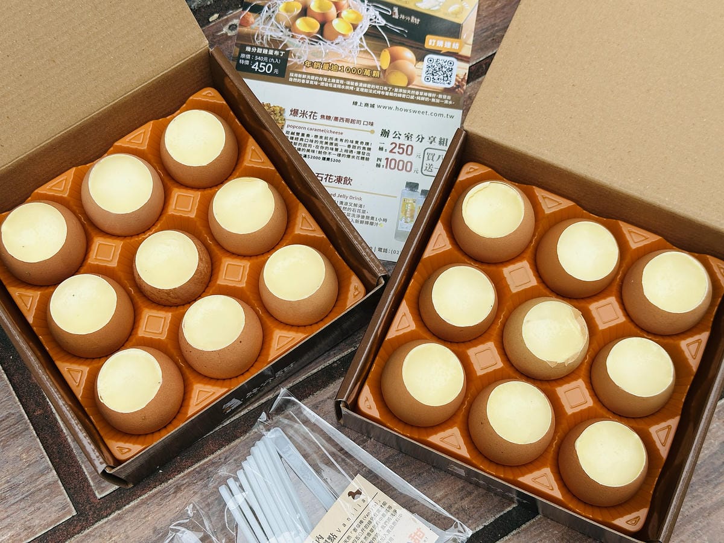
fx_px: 1004
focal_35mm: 48
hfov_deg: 39.7
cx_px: 362
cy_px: 272
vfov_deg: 30.3
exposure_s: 1/121
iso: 80
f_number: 1.78
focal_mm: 6.86
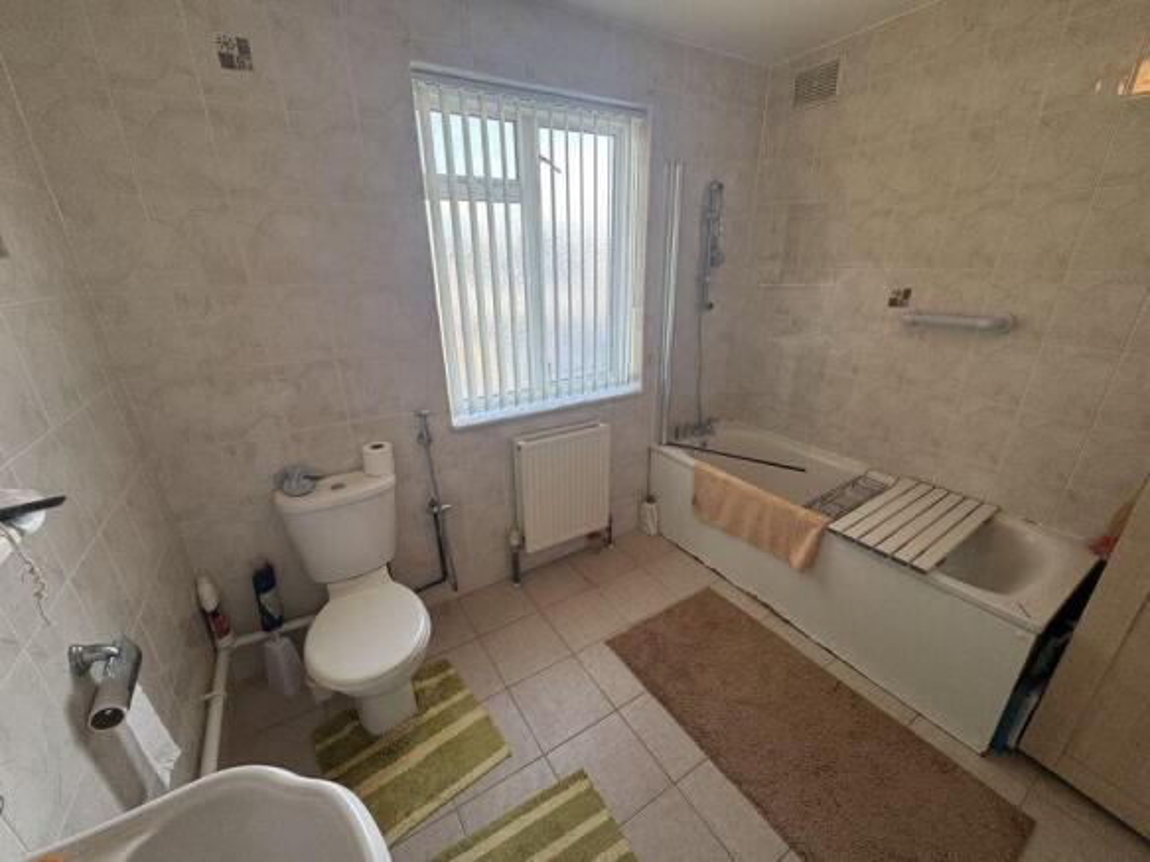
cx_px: 575
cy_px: 431
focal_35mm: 14
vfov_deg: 85.7
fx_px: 465
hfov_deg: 102.1
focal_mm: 2.22
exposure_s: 1/100
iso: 125
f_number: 2.2
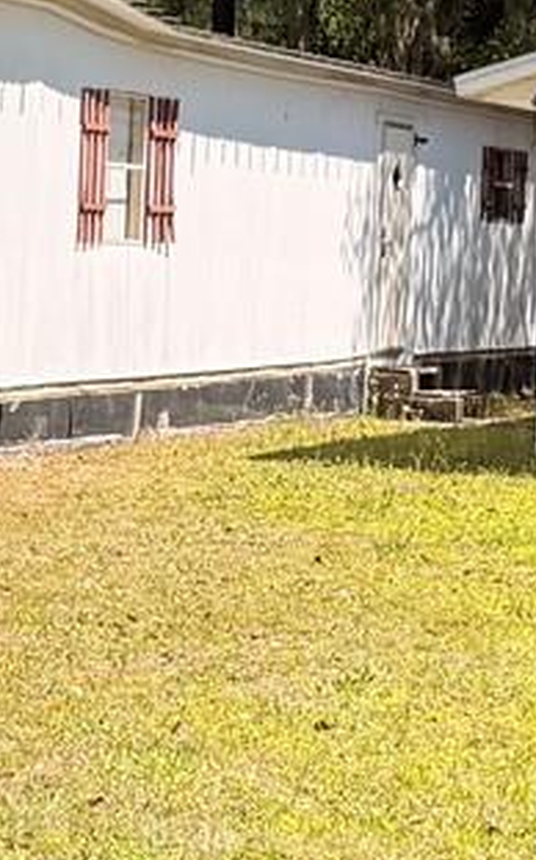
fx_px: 3066
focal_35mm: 131
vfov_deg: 15.9
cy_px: 478
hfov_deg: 10.0
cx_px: 177
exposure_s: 1/3279
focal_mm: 6.76
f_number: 1.78
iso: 100
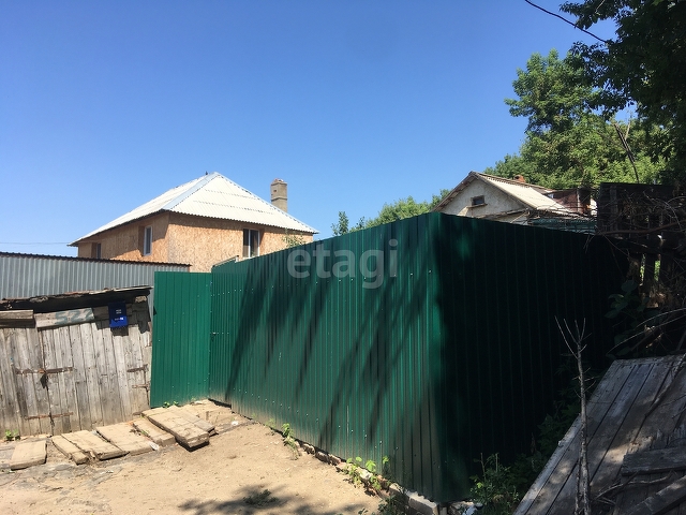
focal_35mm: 29
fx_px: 575
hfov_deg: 61.7
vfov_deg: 48.2
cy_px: 258
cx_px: 343
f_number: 2.2
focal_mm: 4.15
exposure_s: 1/950
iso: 25
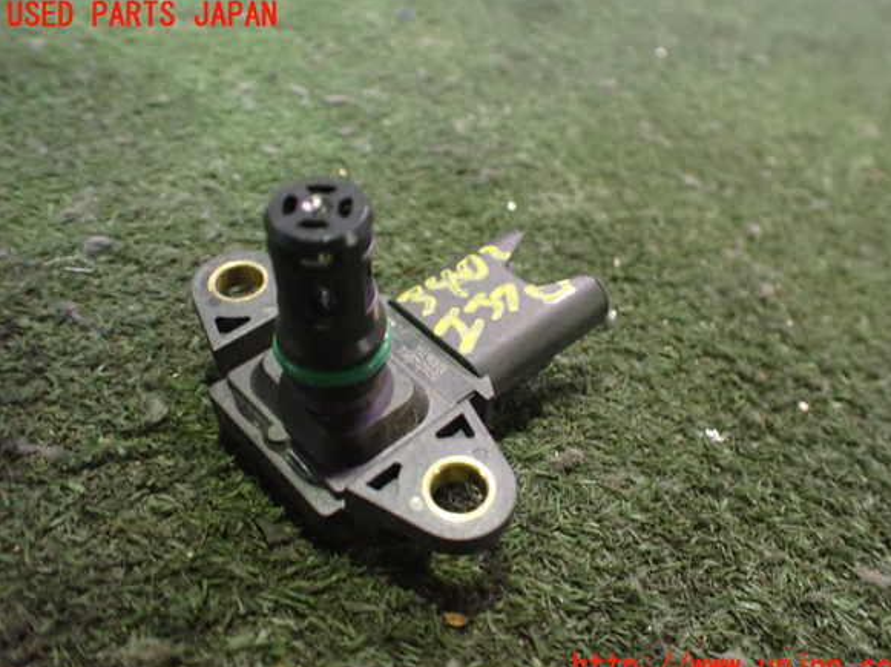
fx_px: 797
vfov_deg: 45.4
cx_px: 459
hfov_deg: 58.4
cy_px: 342
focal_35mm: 31
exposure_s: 1/30
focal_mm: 5.4
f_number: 2.3
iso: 1000
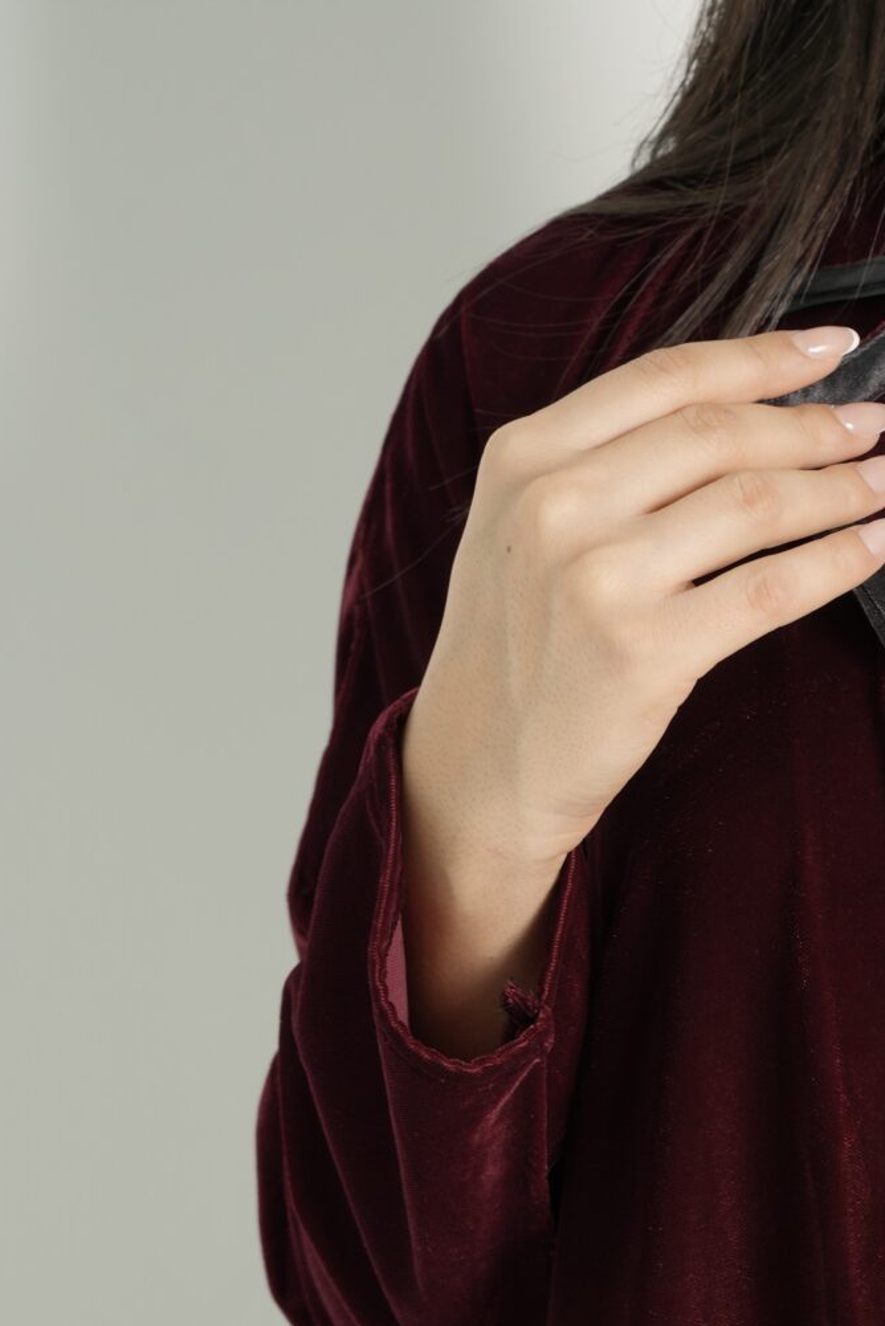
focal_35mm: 179
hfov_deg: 7.6
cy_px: 1394
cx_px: 1083
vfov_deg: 11.3
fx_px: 6596
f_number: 8
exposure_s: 1/125
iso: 100
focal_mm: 70
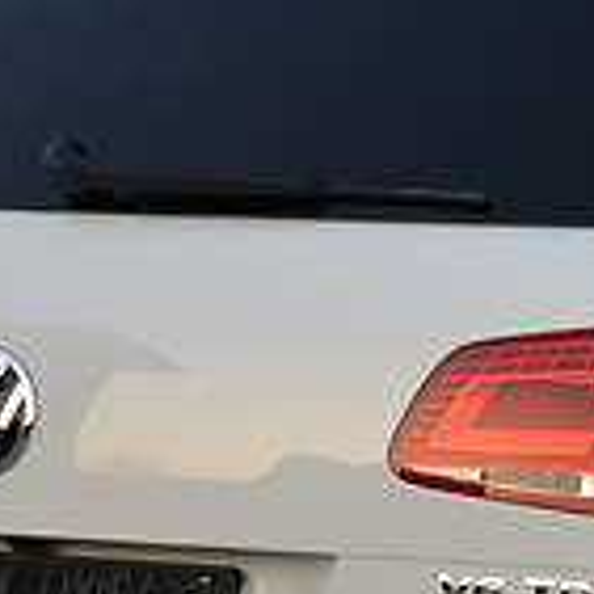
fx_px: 8697
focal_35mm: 448
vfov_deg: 3.9
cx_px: 990
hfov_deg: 3.9
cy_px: 607
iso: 250
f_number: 5.6
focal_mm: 62
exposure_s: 1/125
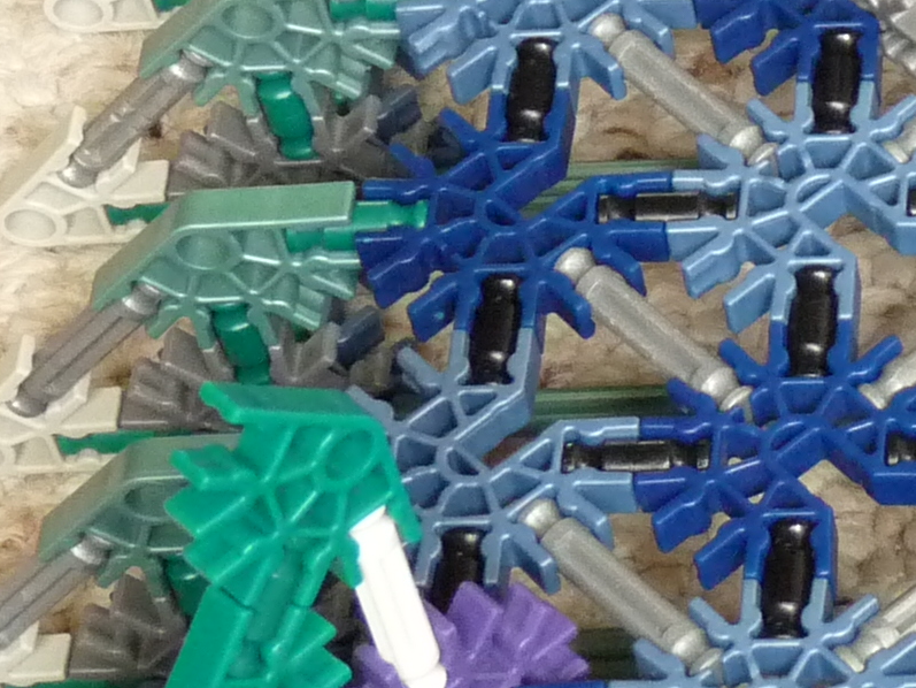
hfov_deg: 9.1
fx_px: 5452
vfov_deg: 7.2
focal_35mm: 206
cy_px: 67
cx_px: 1727
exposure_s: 1/25
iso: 400
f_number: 3.2
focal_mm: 8
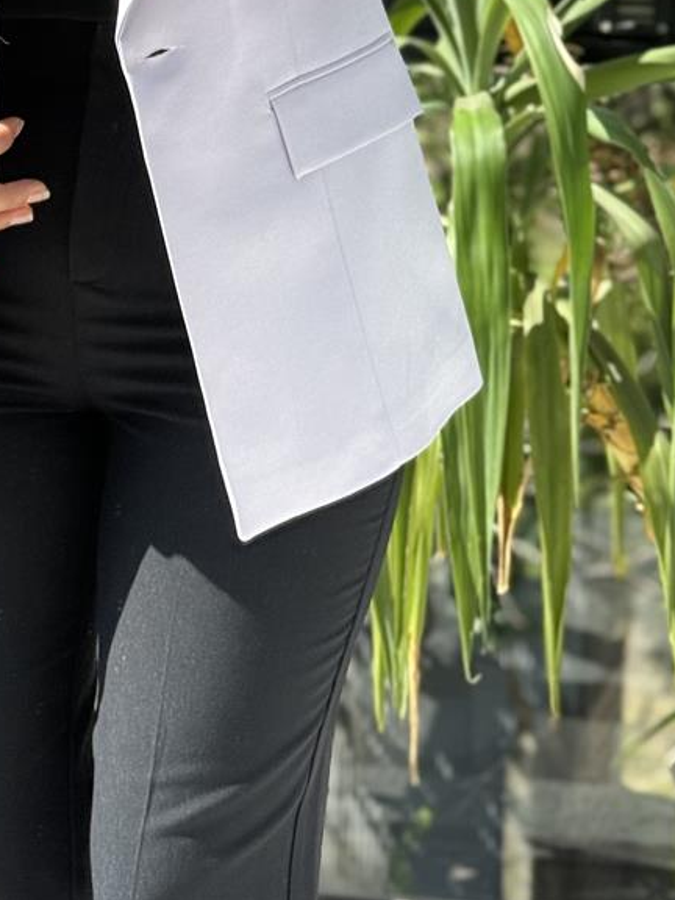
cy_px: -101
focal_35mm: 111
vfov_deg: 17.1
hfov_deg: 13.3
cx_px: 186
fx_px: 2886
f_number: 1.78
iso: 80
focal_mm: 6.76
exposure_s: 1/987
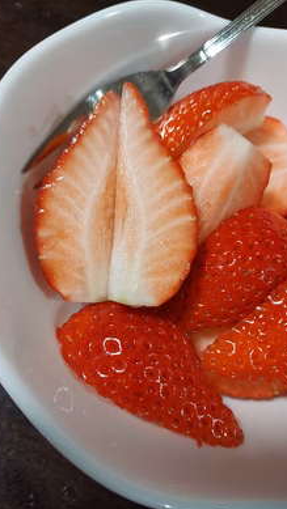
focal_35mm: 28
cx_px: 135
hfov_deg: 41.5
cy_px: 260
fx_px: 379
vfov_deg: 67.9
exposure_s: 1/50
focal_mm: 4.6
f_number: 2
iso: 250
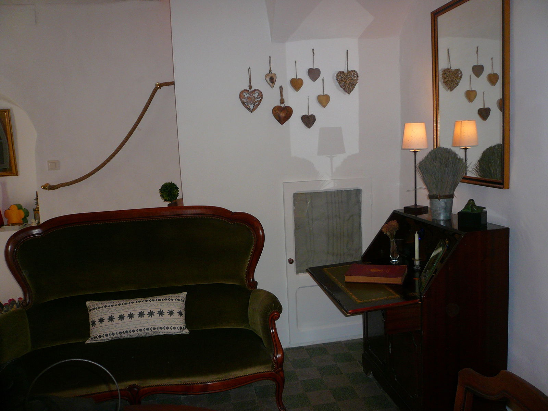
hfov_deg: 63.4
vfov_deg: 49.7
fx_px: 443
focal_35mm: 28
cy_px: 206
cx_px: 274
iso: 100
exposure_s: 1/30
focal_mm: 4.6
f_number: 2.8
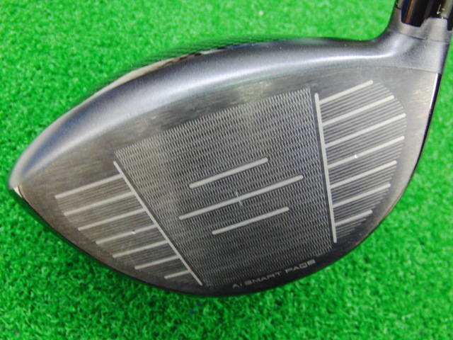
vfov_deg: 38.7
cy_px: 170
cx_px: 226
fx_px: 484
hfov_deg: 50.1
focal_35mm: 37
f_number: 3.6
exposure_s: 1/15
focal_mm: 6.42
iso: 400
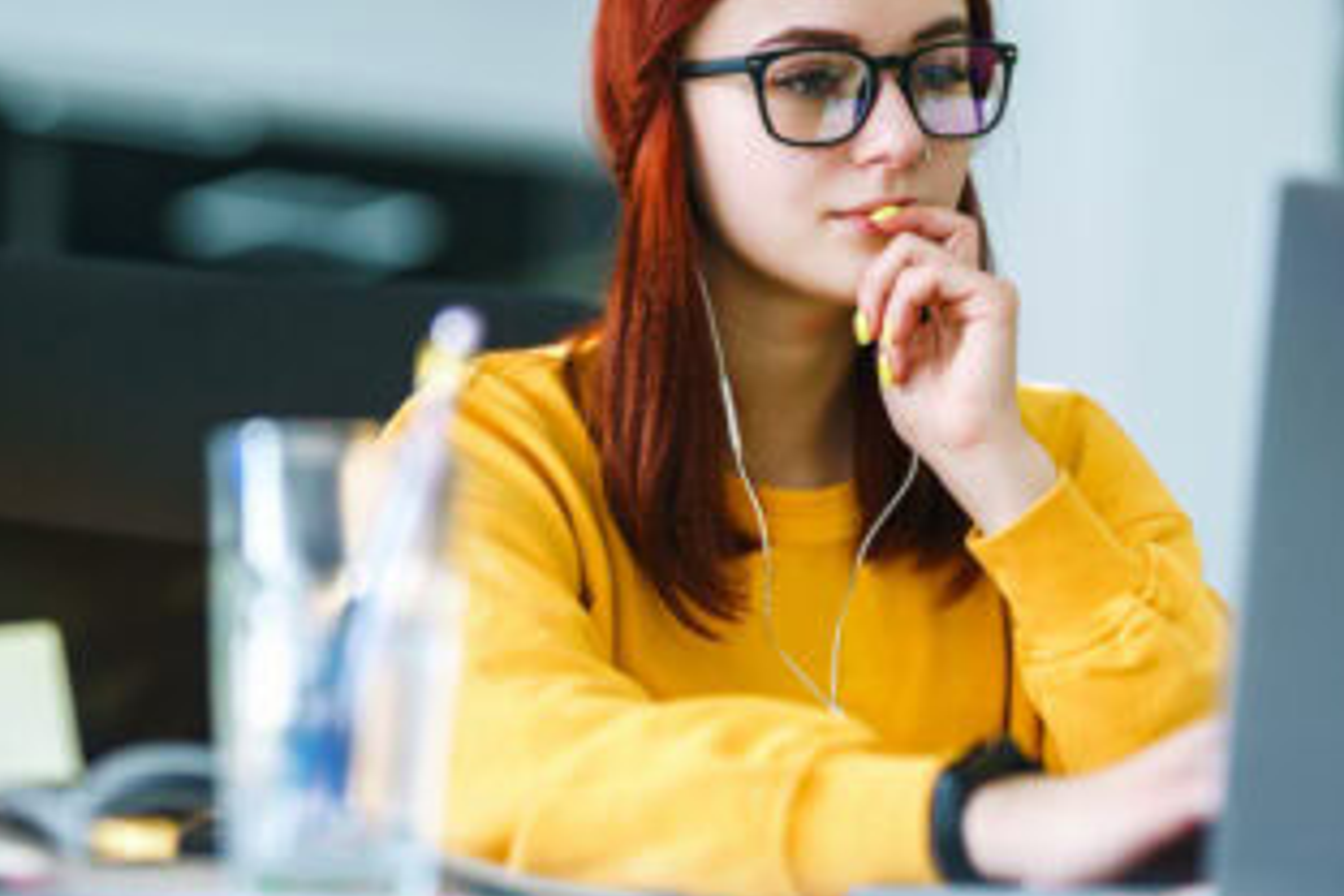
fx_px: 4032
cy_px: 358
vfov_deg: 12.7
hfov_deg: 18.9
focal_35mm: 108
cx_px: 702
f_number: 2
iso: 320
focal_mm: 85
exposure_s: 1/800
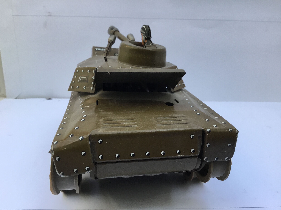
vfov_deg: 45.4
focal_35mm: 31
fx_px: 252
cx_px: 140
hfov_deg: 58.4
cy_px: 105
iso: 25
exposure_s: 1/33
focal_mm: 3.3
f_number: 2.4
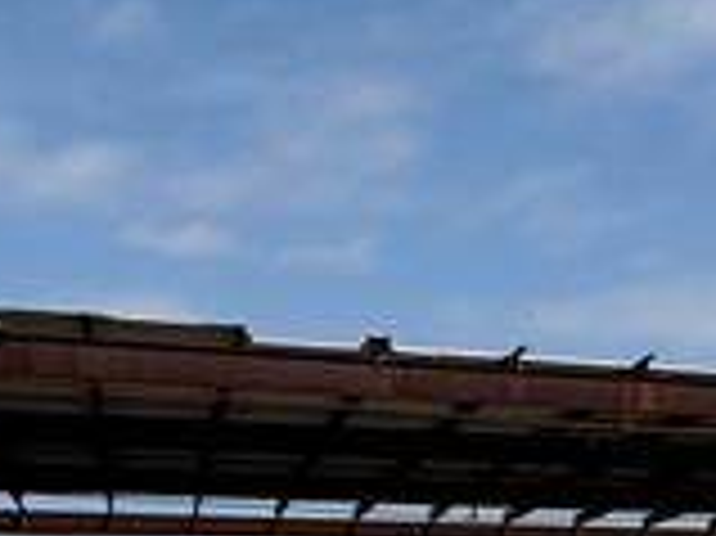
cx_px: 1081
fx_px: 1860
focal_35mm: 90
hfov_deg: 19.1
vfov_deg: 15.8
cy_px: 635
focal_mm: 2.22
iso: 50
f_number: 2.2
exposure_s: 1/3891
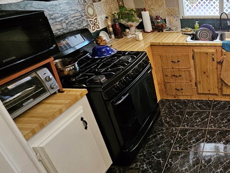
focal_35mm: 28
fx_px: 186
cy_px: 66
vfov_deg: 49.4
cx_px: 223
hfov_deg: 52.3
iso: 250
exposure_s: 1/60
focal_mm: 1.74
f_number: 2.2
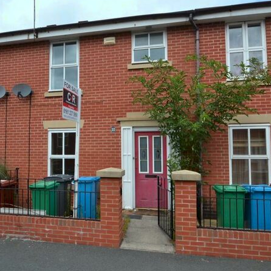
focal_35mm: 24
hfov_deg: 64.8
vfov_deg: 65.0
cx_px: 120
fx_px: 213
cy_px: 133
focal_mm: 12
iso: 100
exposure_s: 1/200
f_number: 7.1
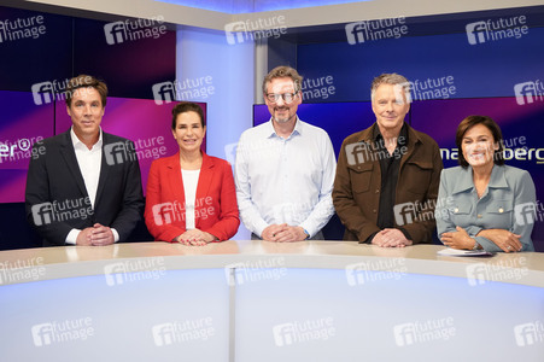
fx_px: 513
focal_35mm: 34
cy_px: 181
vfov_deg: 38.8
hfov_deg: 55.8
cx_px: 272
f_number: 5
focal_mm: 34
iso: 2000
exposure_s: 1/125
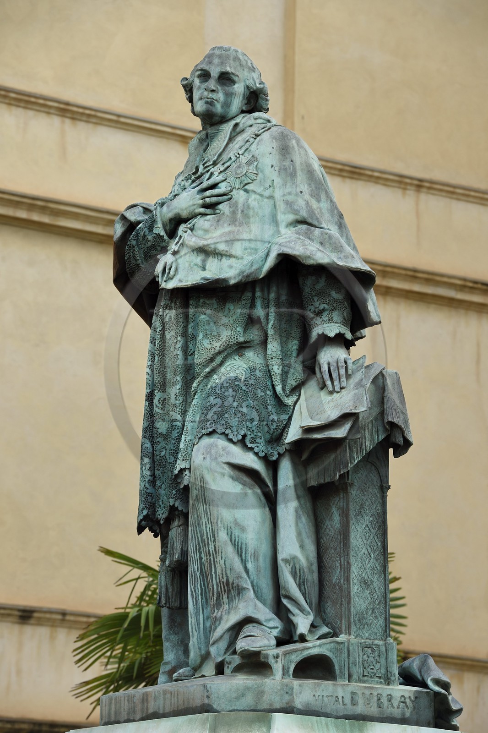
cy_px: 366
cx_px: 244
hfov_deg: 7.4
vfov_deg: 11.1
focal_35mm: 185
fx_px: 3763
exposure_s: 1/160
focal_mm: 185
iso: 200
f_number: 10
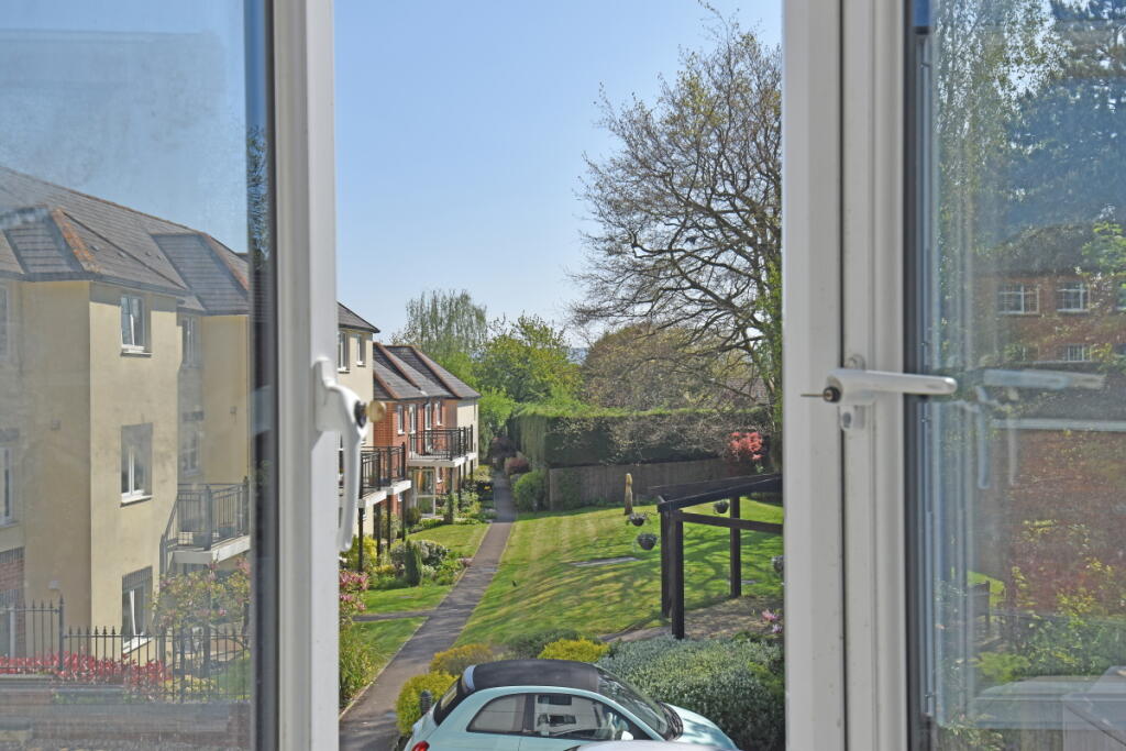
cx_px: 563
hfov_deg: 59.5
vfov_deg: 41.7
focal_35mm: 32
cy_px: 376
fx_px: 985
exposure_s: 1/320
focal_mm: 21
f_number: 9
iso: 100
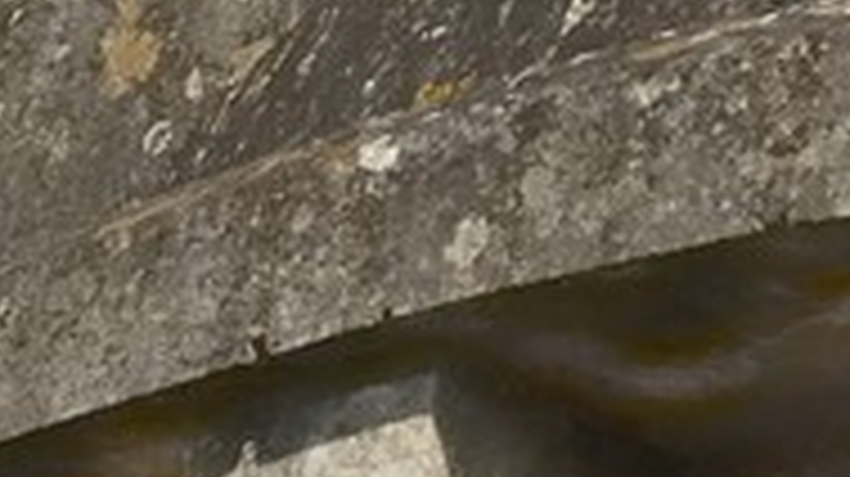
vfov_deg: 3.8
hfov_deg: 7.3
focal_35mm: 292
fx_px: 6577
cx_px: 1156
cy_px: -1904
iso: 100
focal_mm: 22
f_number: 10
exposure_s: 1/160
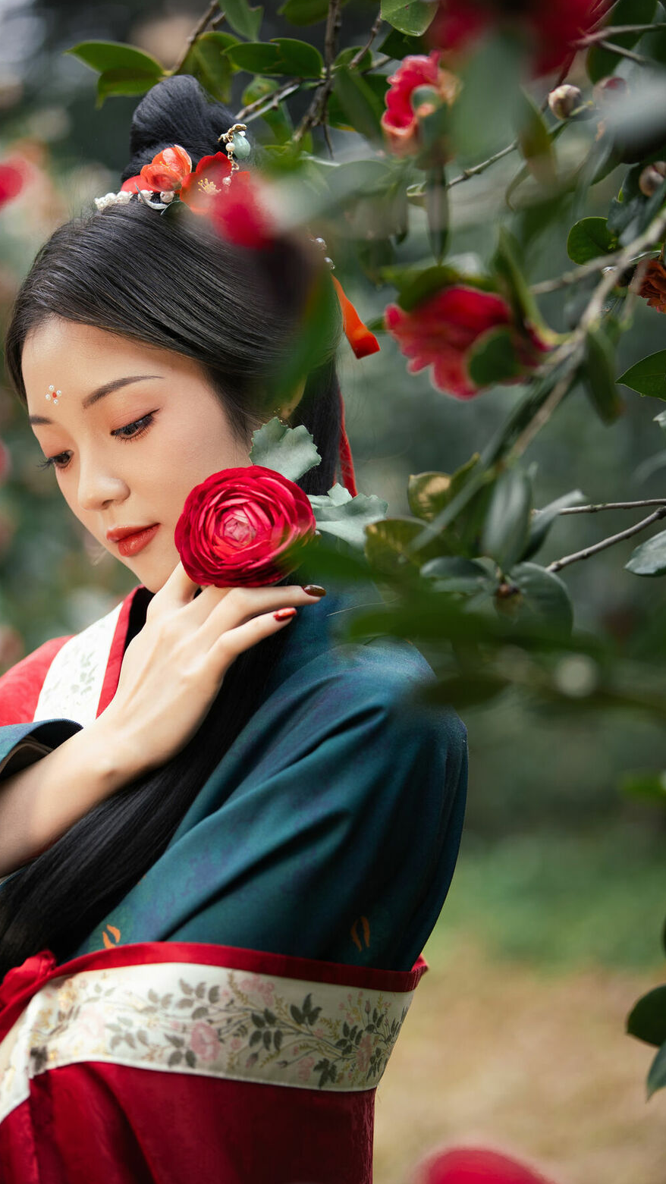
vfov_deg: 19.3
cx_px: 272
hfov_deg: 10.9
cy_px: 594
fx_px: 3485
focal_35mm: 111
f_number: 2.8
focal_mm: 105
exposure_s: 1/250
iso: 200
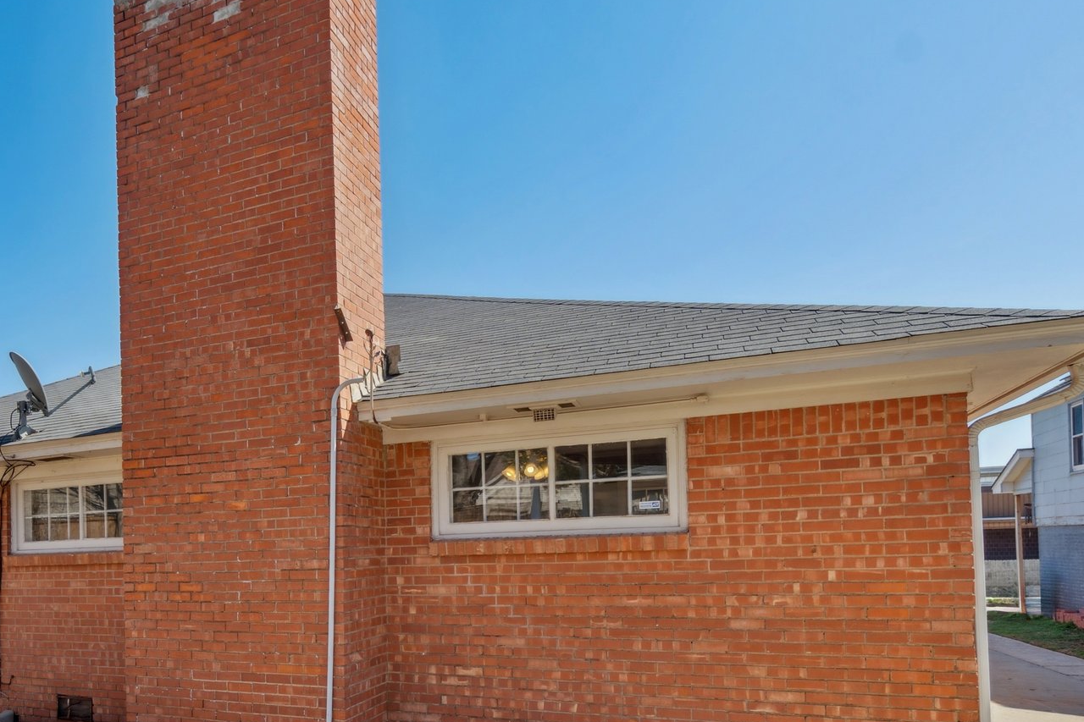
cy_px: 457
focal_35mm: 24
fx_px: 723
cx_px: 339
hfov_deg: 71.0
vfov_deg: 52.5
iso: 100
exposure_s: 1/500
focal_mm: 10
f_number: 9
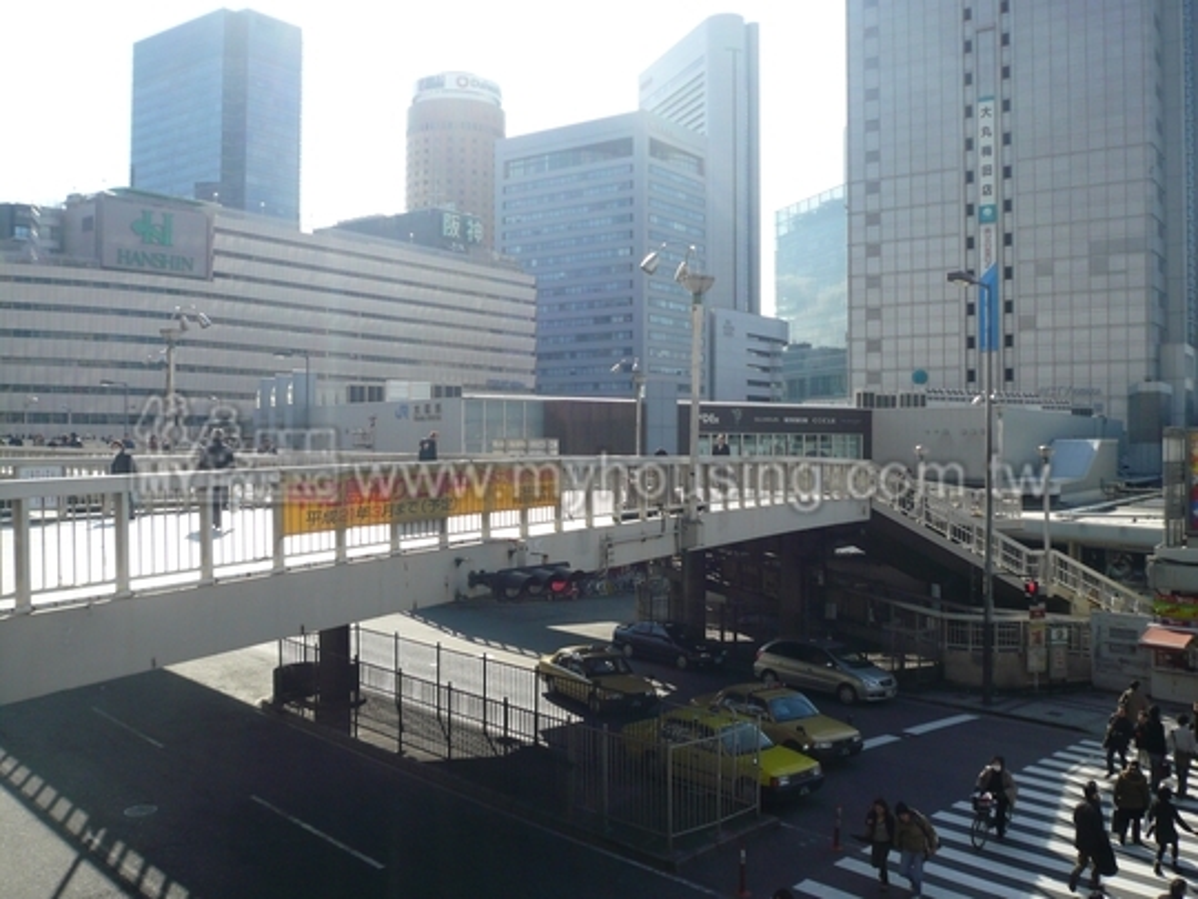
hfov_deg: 56.8
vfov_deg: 44.2
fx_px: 1107
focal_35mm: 32
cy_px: 450
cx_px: 599
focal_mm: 5.2
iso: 100
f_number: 9
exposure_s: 1/160
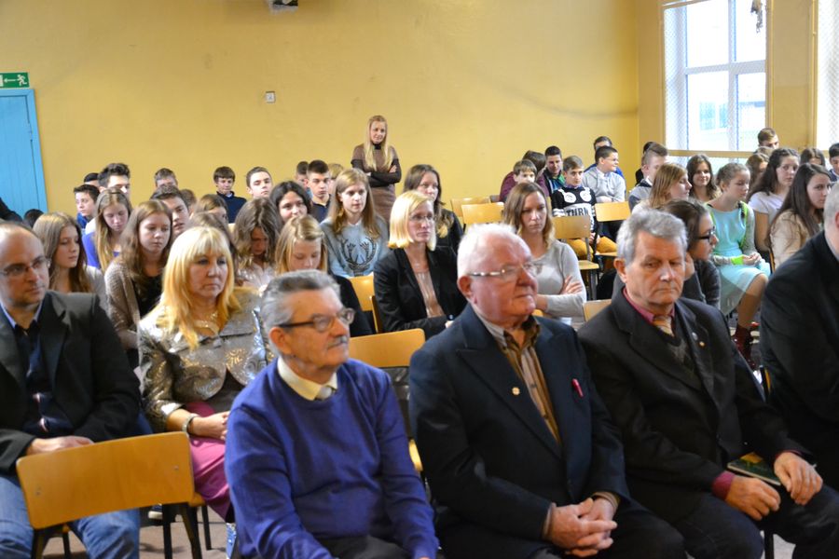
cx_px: 420
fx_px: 909
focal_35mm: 39
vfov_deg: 34.2
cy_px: 280
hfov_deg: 49.6
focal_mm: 26
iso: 3200
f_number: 4
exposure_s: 1/160
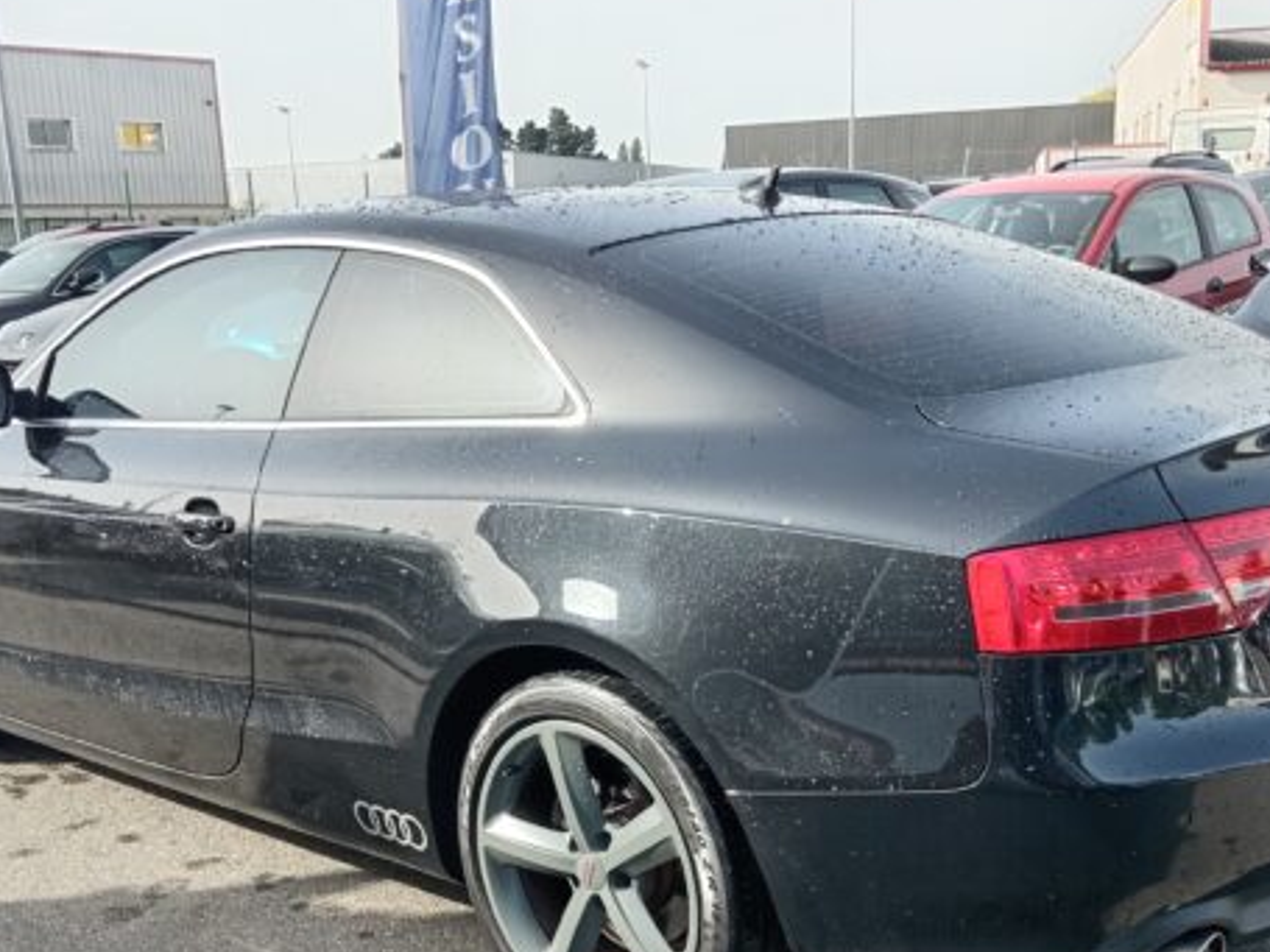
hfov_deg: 42.9
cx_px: 689
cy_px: 751
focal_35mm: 44
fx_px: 1614
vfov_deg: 32.0
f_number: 1.8
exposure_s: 1/155
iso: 103
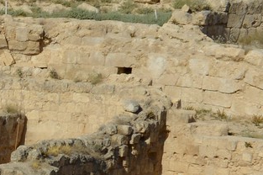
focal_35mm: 184
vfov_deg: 7.3
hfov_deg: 9.7
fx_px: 1343
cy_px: 244
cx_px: -407
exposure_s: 1/200
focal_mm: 36
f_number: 16
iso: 200
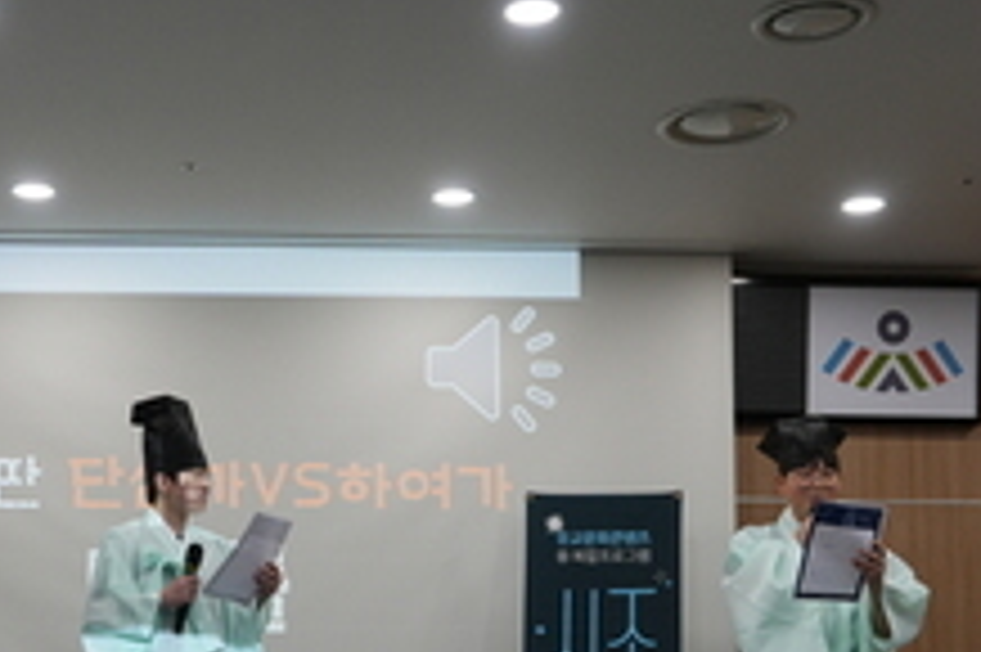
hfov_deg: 33.0
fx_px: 1634
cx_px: 302
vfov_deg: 22.0
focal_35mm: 60
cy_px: 607
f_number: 5.6
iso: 800
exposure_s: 1/125
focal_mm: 29
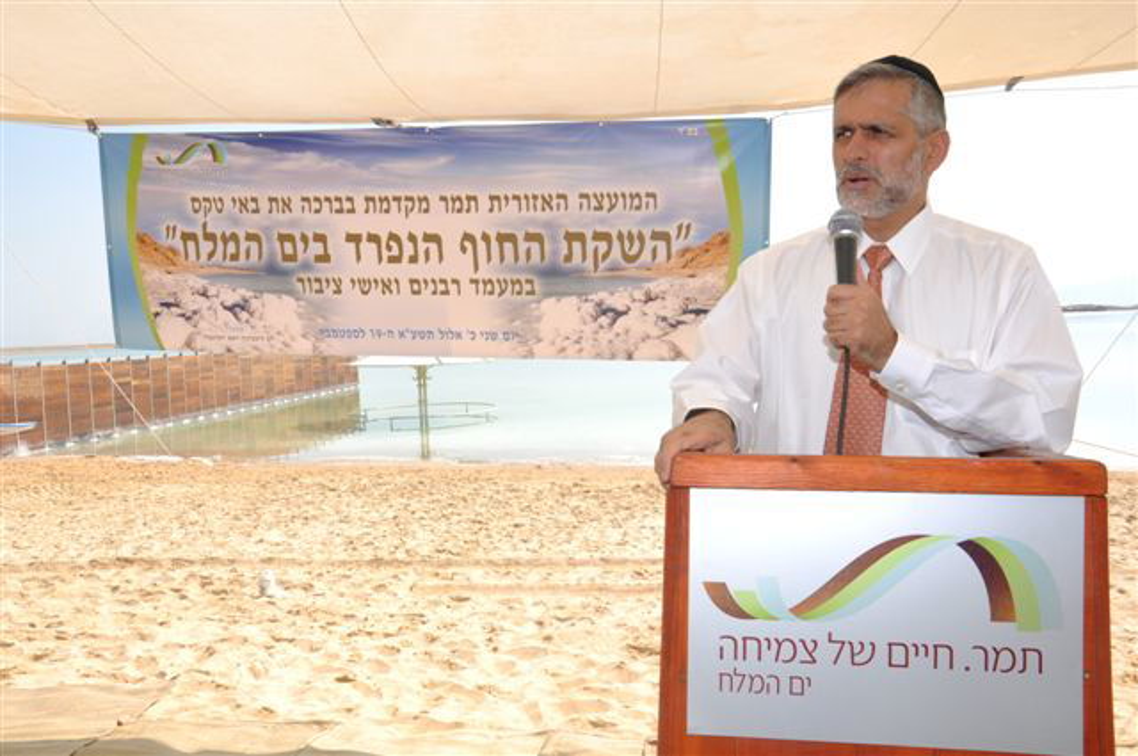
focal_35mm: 33
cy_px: 378
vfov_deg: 39.9
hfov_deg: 57.3
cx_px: 569
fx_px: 1042
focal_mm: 22
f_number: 10
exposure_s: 1/200
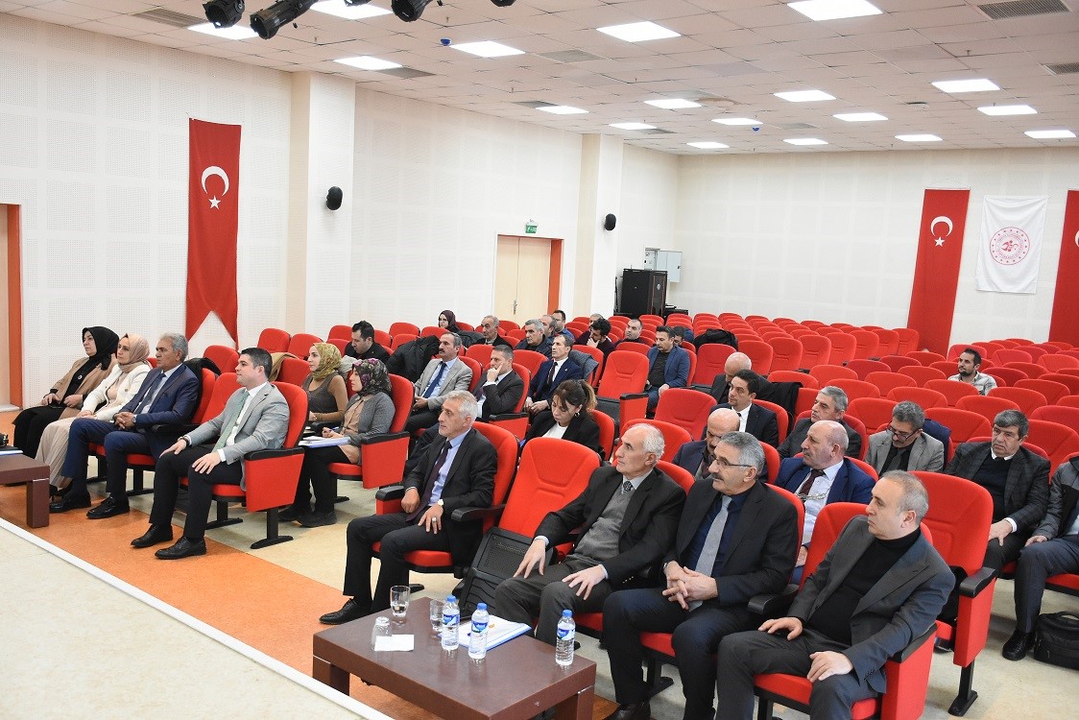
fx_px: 989
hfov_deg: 57.2
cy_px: 360
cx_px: 540
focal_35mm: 33
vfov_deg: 40.0
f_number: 3.5
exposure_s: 1/200
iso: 2200
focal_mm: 22
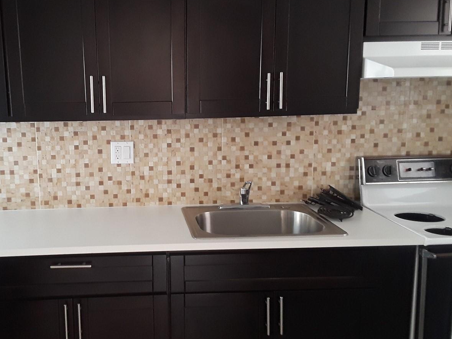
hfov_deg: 48.2
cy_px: 163
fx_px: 496
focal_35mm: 38
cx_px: 153
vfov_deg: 37.7
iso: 160
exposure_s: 1/17
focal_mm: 2.9
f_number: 1.9
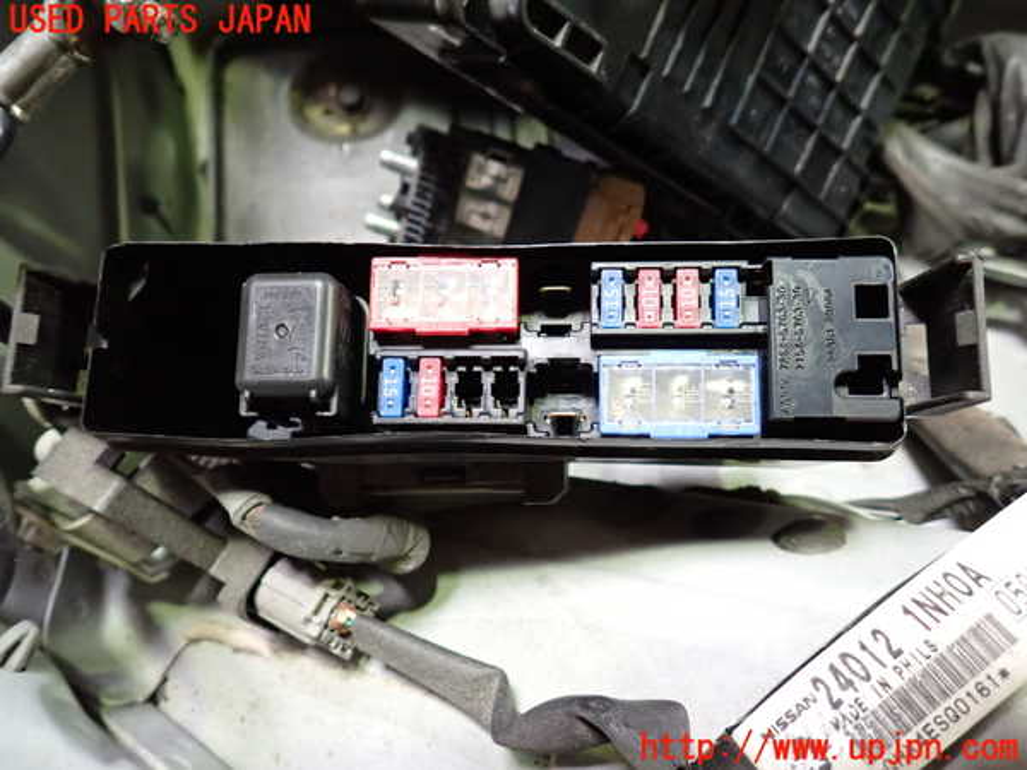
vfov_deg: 54.9
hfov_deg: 69.4
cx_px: 514
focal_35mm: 25
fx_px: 742
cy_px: 385
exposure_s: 1/30
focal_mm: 4.5
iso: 500
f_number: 2
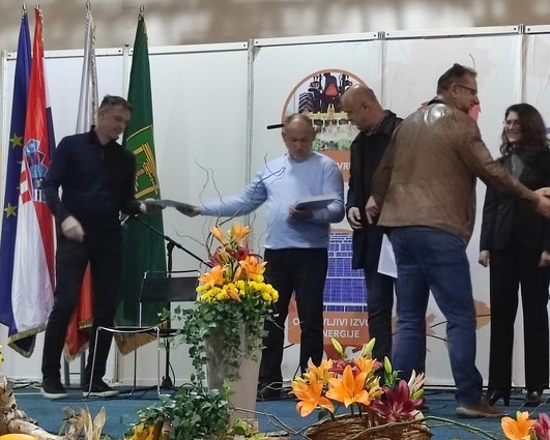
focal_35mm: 47
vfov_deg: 32.1
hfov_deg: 38.8
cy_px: 241
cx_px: 393
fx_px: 765
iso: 860
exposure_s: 1/50
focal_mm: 4.7
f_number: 1.79
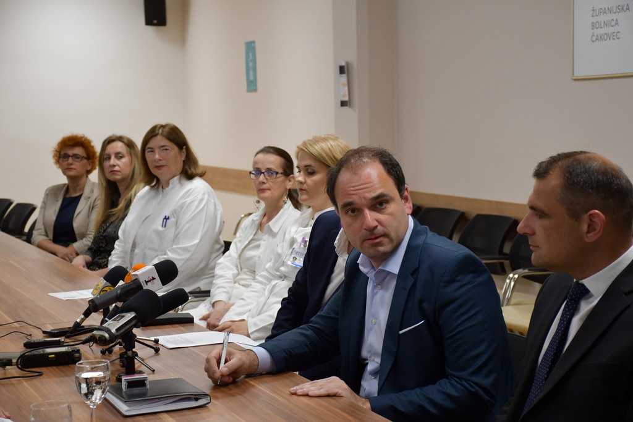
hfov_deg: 27.0
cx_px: 316
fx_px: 1319
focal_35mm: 75
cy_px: 211
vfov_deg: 18.2
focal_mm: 50
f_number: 4.8
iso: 1100
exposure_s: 1/125
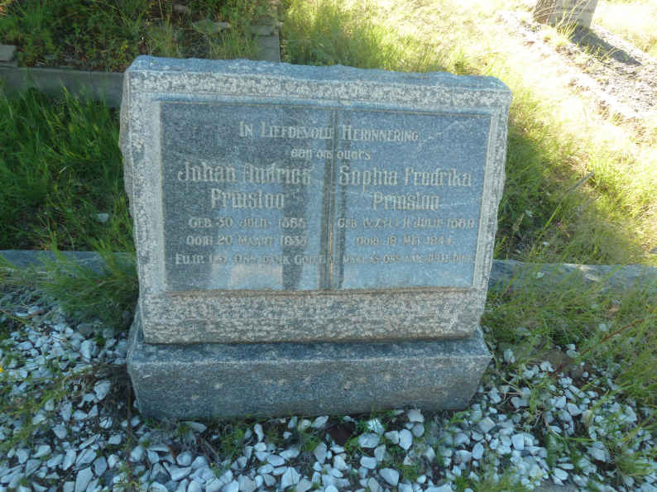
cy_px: 246
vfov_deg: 54.9
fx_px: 474
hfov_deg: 69.4
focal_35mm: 25
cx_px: 328
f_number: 6.3
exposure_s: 1/30
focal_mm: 4.1
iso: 125
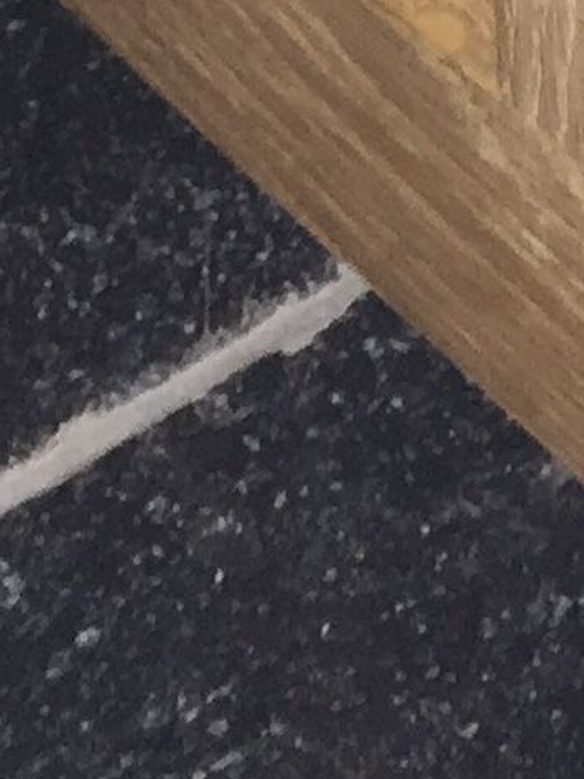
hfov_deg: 7.3
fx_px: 4497
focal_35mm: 200
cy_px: -1161
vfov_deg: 8.9
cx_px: 842
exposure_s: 1/33
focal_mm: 4.15
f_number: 2.2
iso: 100
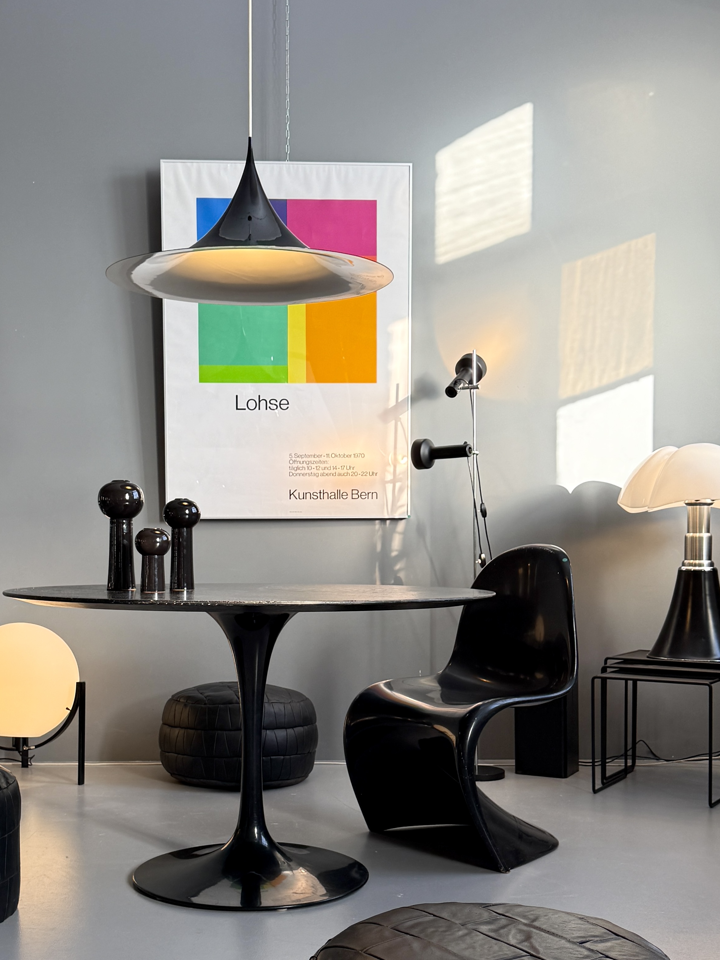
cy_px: 701
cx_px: 184
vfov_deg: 48.5
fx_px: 1026
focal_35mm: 37
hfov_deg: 37.7
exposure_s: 1/443
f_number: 1.78
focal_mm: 6.76
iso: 80
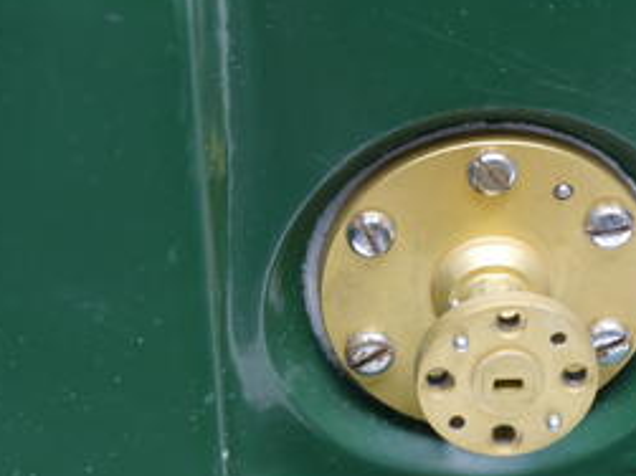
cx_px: 367
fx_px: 8190
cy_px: 306
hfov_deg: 4.4
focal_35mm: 446
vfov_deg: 3.3
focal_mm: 140
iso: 400
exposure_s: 1/3.2
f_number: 11
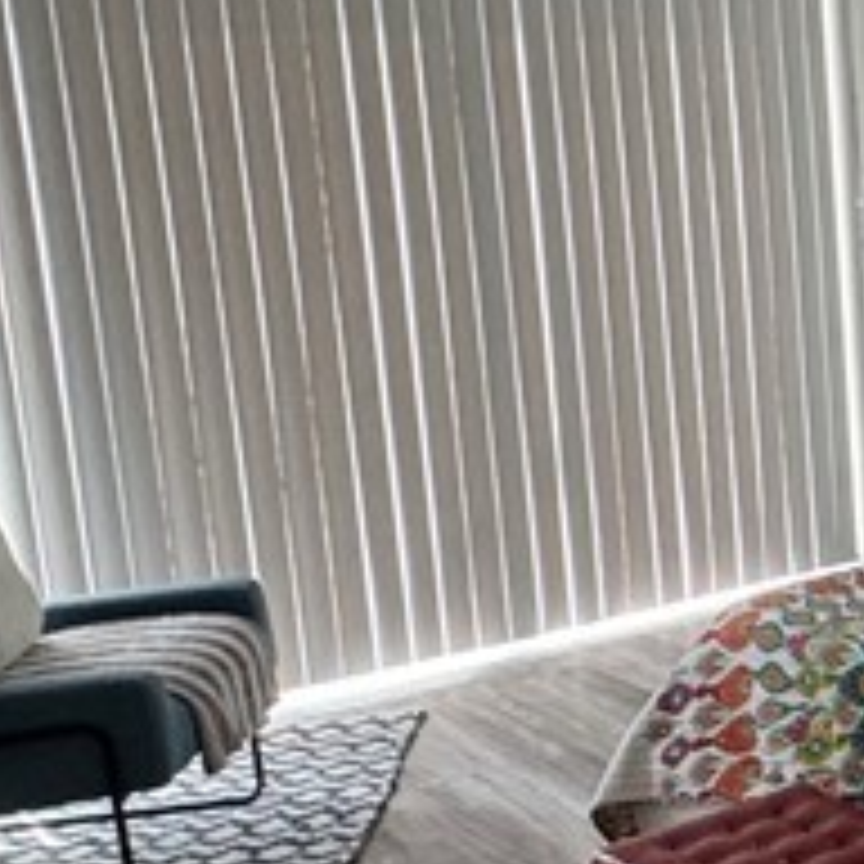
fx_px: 1864
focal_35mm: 66
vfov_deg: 26.1
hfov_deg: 21.0
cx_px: 1390
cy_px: 405
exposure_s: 1/60
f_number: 2.2
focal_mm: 2.22
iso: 160
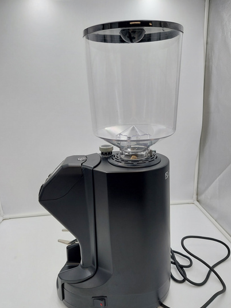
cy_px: 170
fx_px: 249
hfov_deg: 49.7
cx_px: 124
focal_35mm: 28
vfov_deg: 63.3
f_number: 1.8
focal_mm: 5.23
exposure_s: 1/192
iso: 40
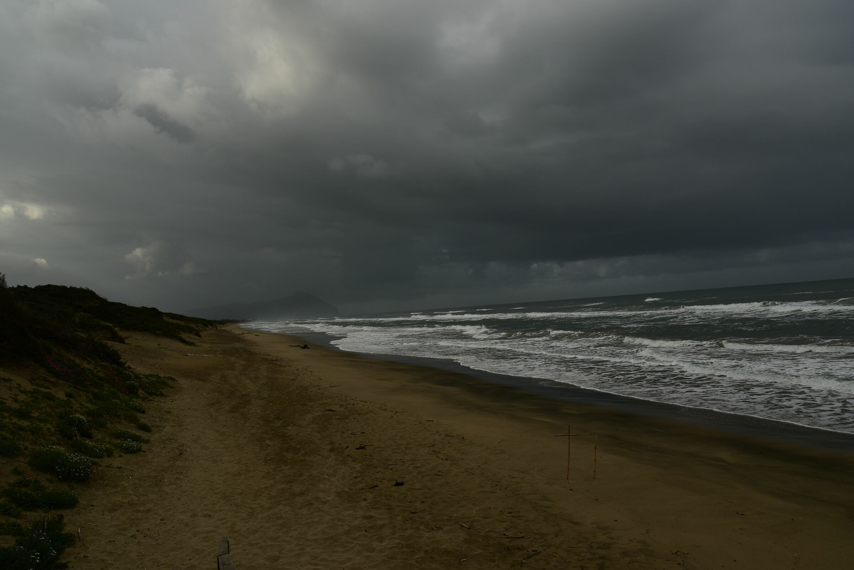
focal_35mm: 24
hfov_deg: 73.7
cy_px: 285
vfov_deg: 53.2
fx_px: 570
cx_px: 427
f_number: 8
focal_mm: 24
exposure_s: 1/320
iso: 100
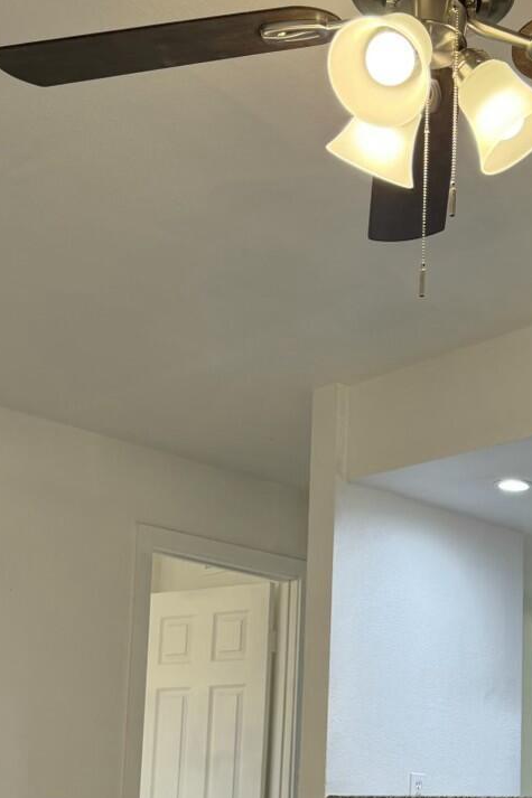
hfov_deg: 23.8
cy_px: 660
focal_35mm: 56
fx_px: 1242
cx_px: 431
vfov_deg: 34.3
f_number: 1.78
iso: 160
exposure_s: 1/146
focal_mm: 6.76
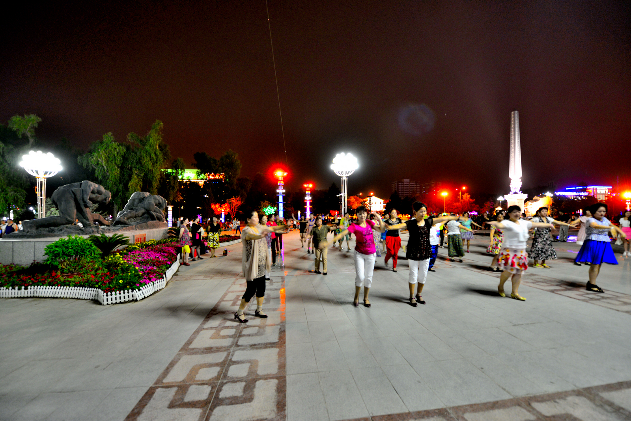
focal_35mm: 14
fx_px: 245
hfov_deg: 104.2
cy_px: 210
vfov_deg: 81.3
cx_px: 316
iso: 800
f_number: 2.8
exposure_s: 1/15
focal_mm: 14
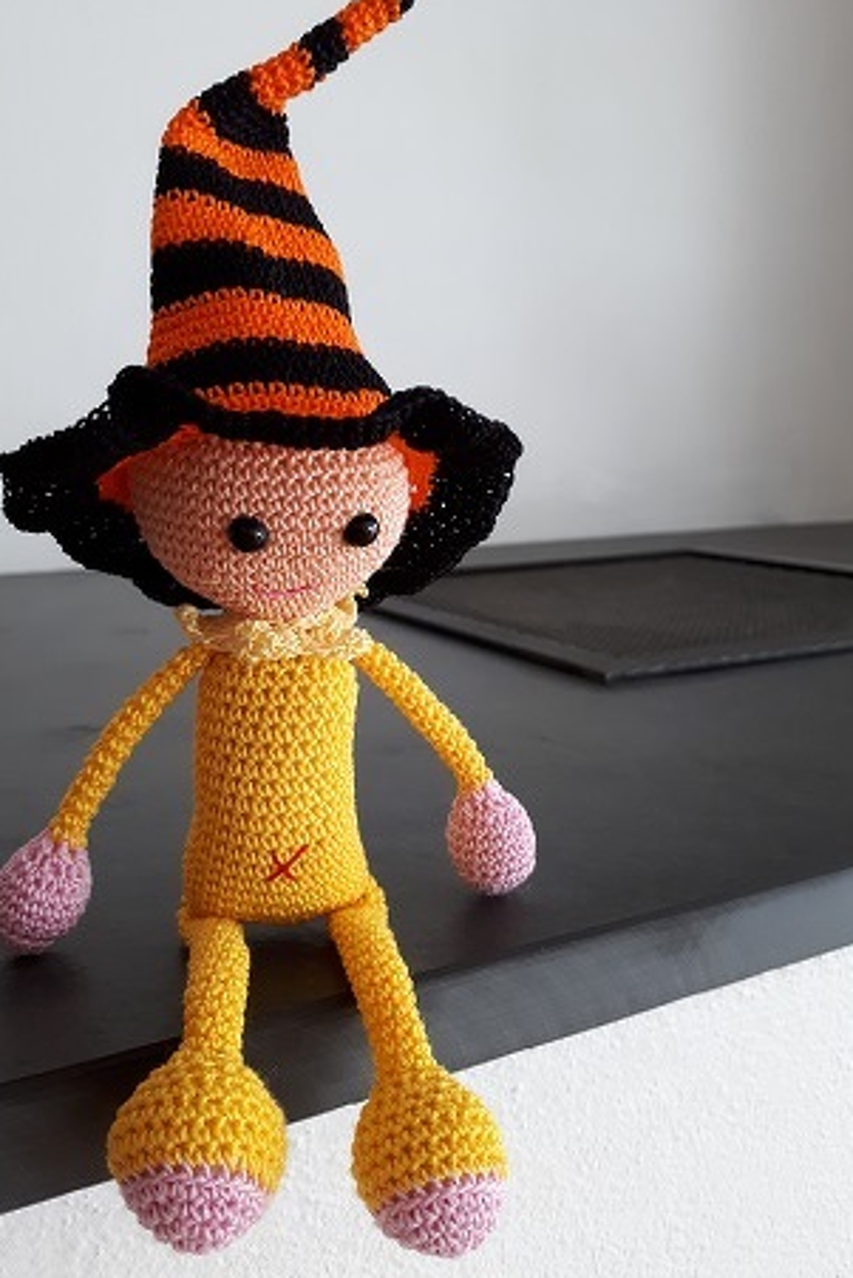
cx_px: 425
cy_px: 629
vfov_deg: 63.6
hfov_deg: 45.0
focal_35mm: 29
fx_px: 1030
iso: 80
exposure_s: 1/33
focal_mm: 3.6
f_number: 1.9
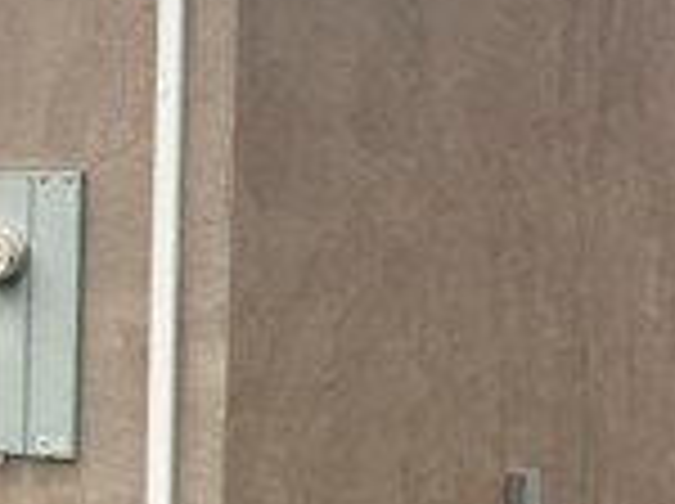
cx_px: -261
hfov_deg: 9.5
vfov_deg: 7.2
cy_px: 216
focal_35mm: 205
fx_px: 3991
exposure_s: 1/152
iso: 100
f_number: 1.78
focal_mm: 6.76
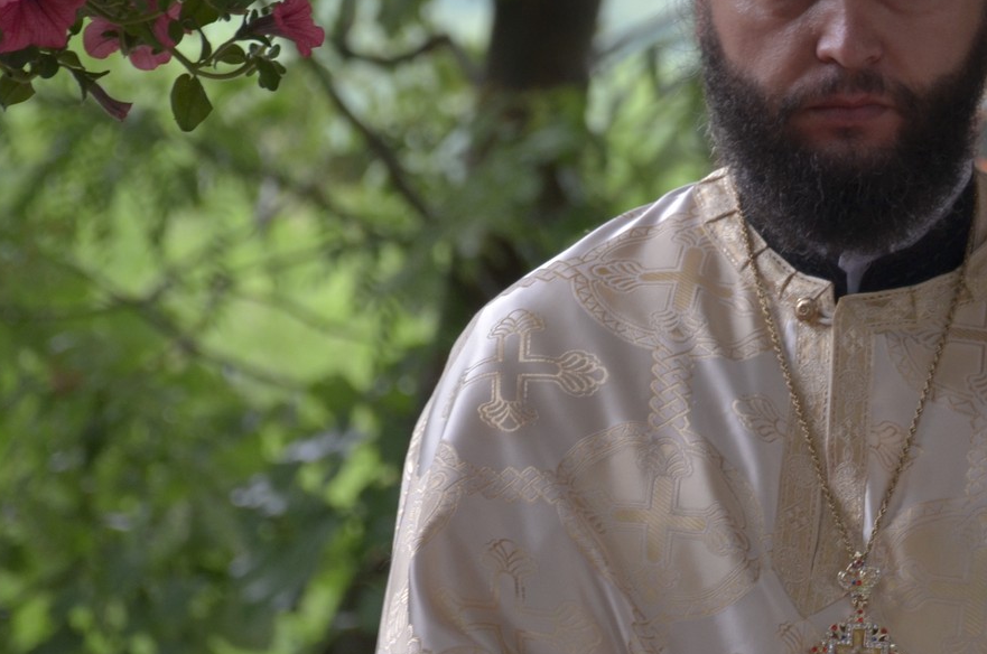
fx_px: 12479
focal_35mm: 456
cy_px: 80
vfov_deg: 3.0
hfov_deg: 4.5
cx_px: 895
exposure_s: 1/125
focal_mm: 140
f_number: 5.6
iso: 400
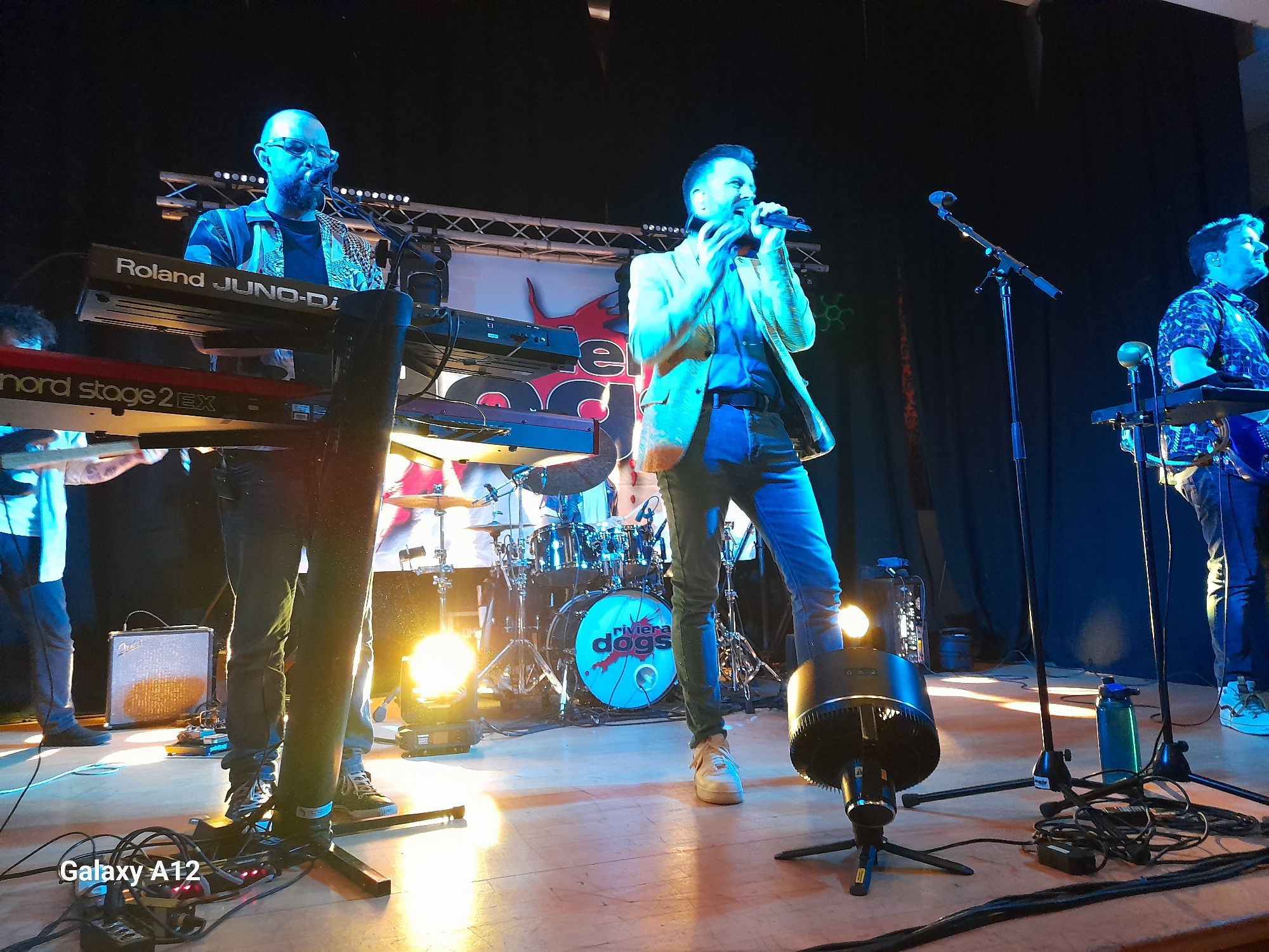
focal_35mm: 25
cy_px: 476
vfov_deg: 54.9
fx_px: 916
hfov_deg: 69.4
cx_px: 634
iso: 640
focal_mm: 4.6
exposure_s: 1/25
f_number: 2
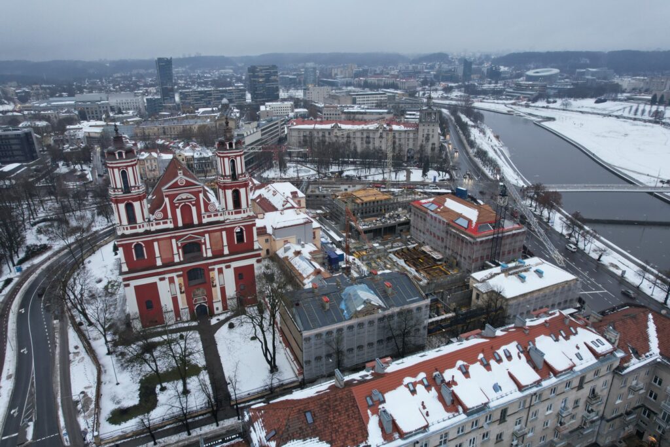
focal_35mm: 22
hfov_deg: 78.6
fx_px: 409
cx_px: 335
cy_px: 224
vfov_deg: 57.2
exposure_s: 1/60
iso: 140
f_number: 2.8
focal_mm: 8.38
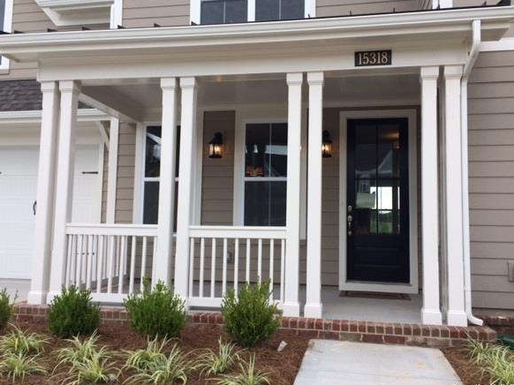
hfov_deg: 55.3
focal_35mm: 33
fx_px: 490
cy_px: 185
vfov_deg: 42.9
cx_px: 269
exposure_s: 1/954
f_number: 2.2
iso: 32
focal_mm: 4.12
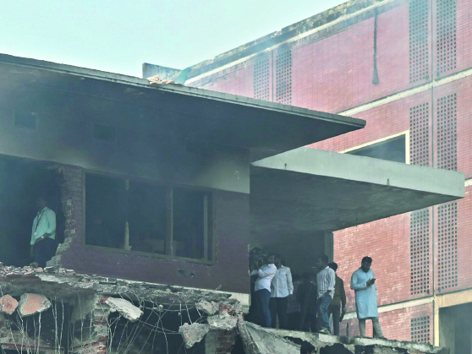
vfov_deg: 11.7
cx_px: -261
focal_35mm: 121
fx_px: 1651
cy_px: 539
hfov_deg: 15.0
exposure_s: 1/200
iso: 64
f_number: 5
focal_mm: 35
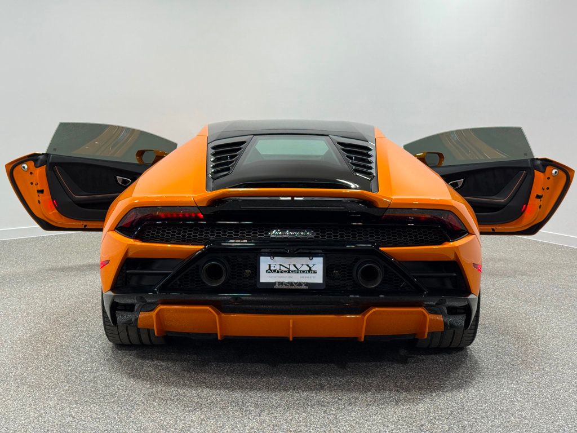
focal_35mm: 48
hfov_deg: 39.7
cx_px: 288
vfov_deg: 30.3
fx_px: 800
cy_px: 216
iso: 64
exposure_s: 1/245
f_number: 1.78
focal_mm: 6.76
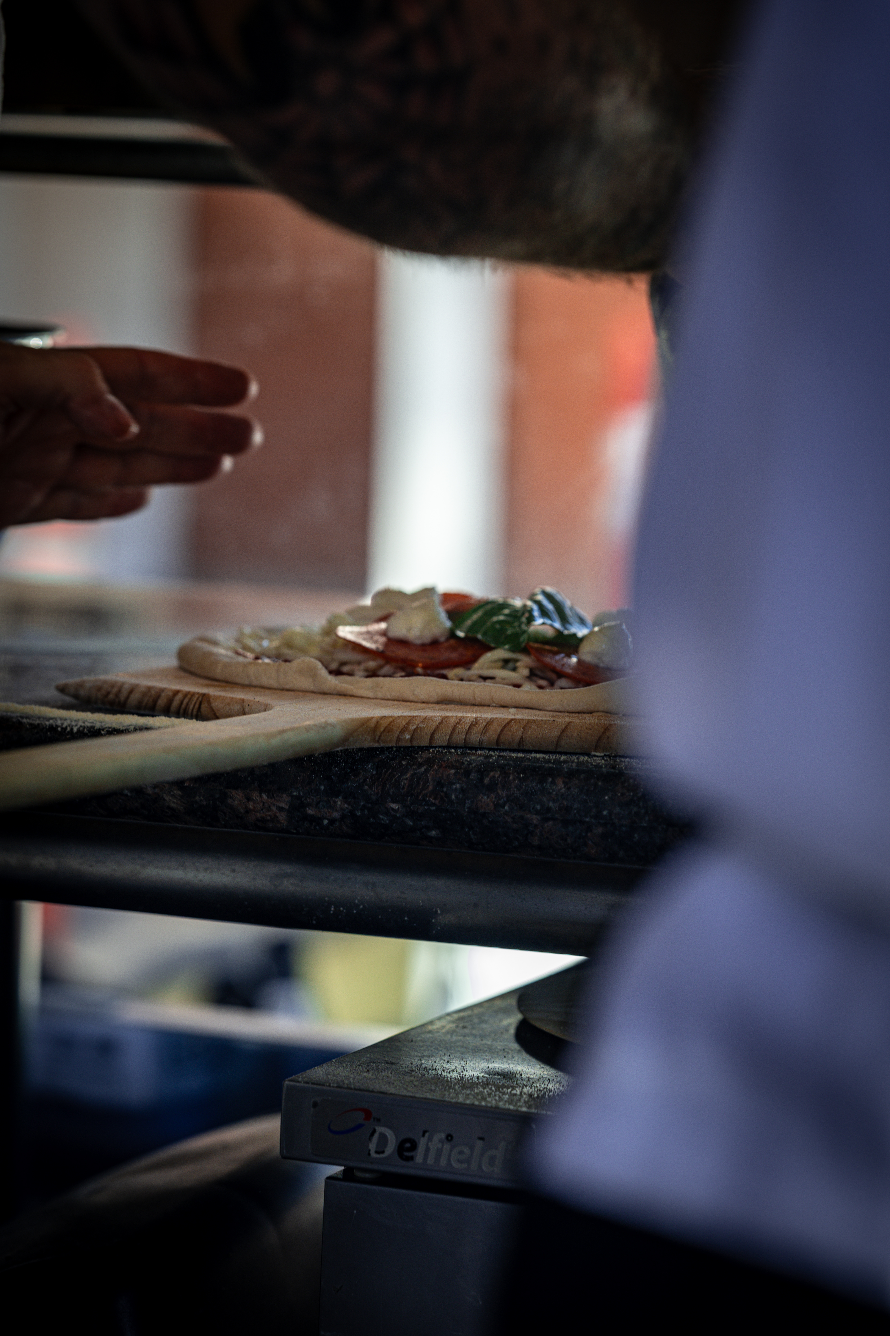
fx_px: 5006
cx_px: 445
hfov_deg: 10.2
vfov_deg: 15.2
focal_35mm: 135
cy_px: 668
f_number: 4
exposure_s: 1/125
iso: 64
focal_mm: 135
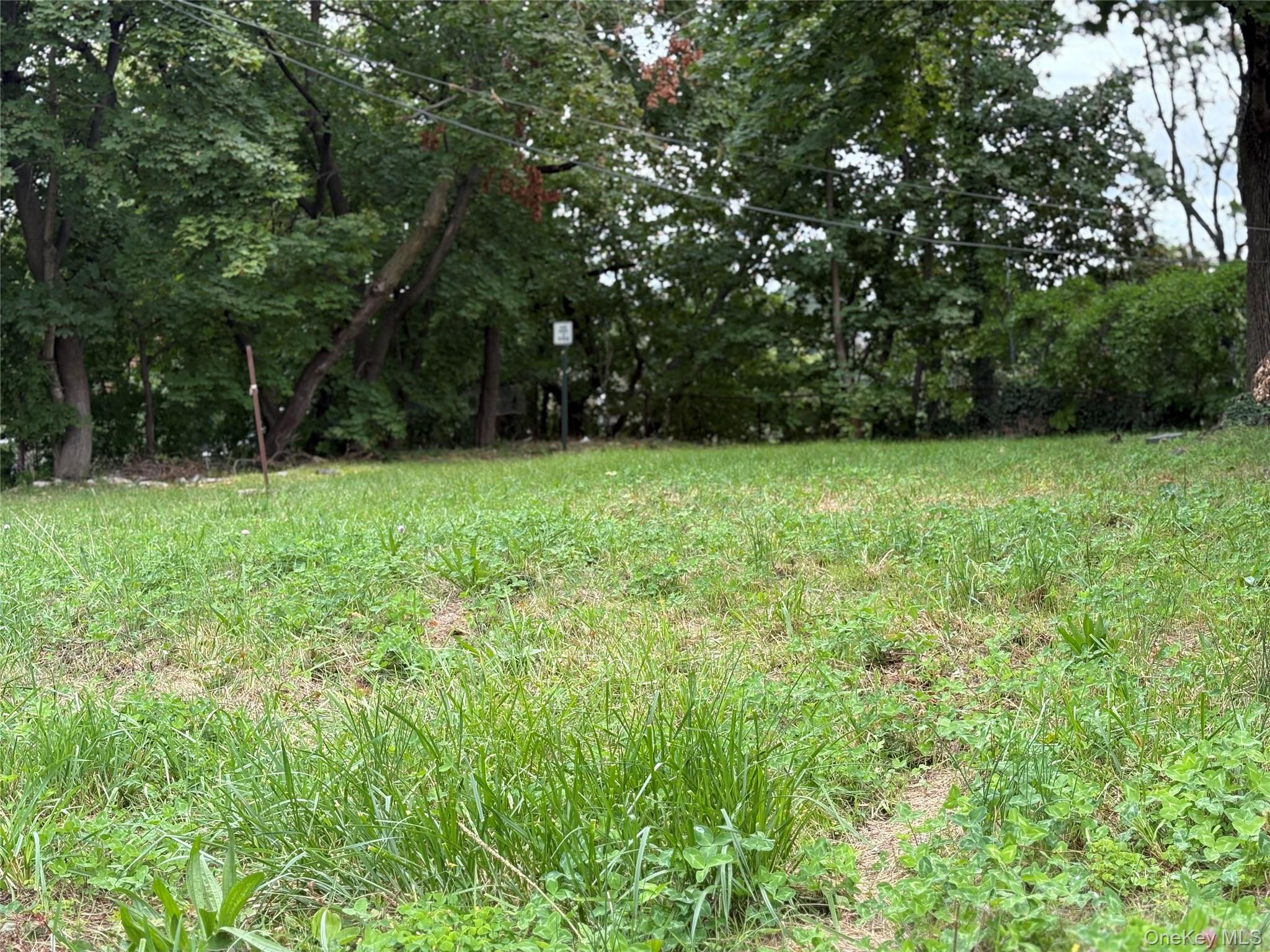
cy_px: 476
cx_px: 635
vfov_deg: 28.0
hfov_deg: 36.8
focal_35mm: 52
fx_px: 1908
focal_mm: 5.96
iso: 50
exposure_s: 1/618
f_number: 1.6
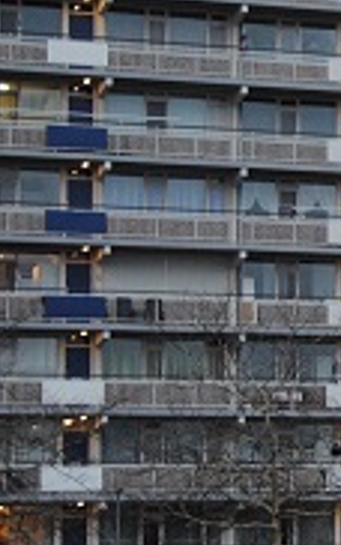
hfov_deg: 6.5
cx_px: 757
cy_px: 307
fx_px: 2908
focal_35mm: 196
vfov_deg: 10.7
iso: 560
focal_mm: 35
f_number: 4.5
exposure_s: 1/30
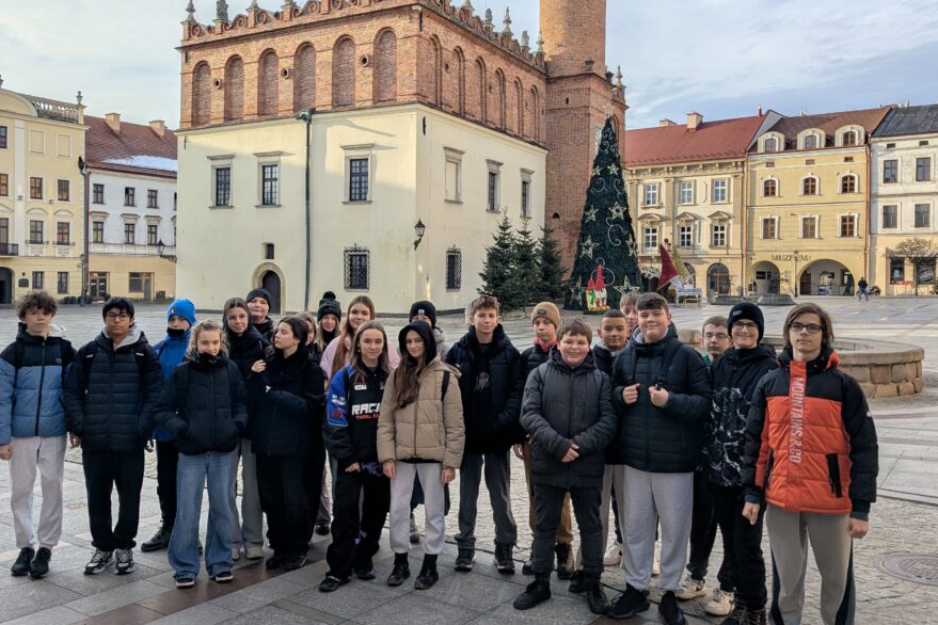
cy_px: 269
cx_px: 422
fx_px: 860
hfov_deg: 57.1
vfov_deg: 39.9
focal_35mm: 33
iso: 39
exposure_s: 1/1019
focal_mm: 6.81
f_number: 1.85
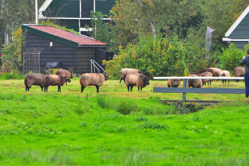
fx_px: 3109
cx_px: 124
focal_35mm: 450
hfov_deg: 4.6
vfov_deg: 3.0
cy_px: 83
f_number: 10
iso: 200
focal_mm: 300
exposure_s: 1/80
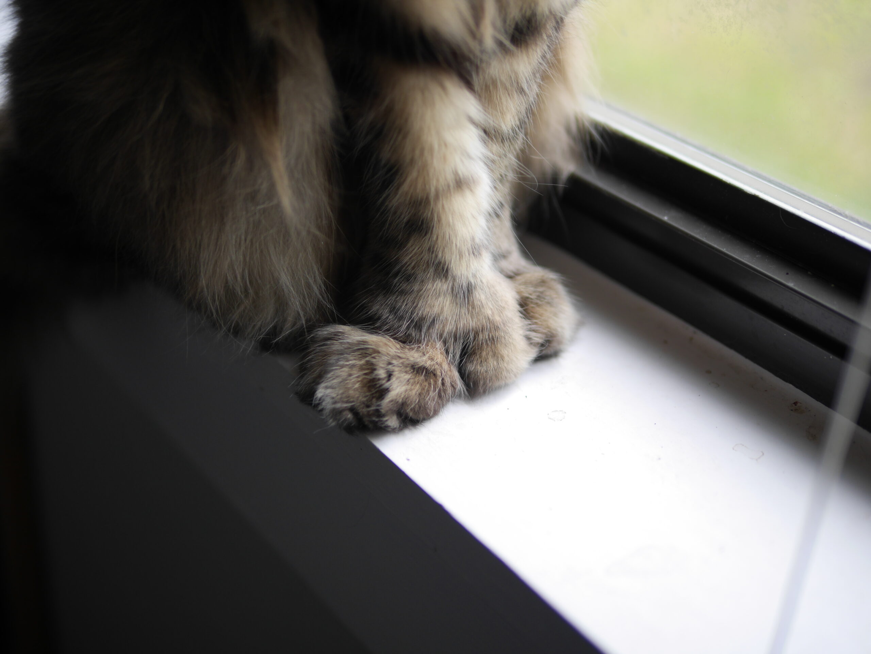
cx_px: 436
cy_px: 327
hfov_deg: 38.2
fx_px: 1258
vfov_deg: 29.1
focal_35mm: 50
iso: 200
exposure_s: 1/320
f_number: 1.4
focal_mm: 25
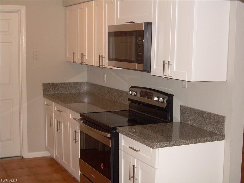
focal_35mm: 57
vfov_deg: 25.7
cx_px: 122
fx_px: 402
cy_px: 92
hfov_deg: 33.8
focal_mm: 9.6
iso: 200
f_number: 3.3
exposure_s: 1/60
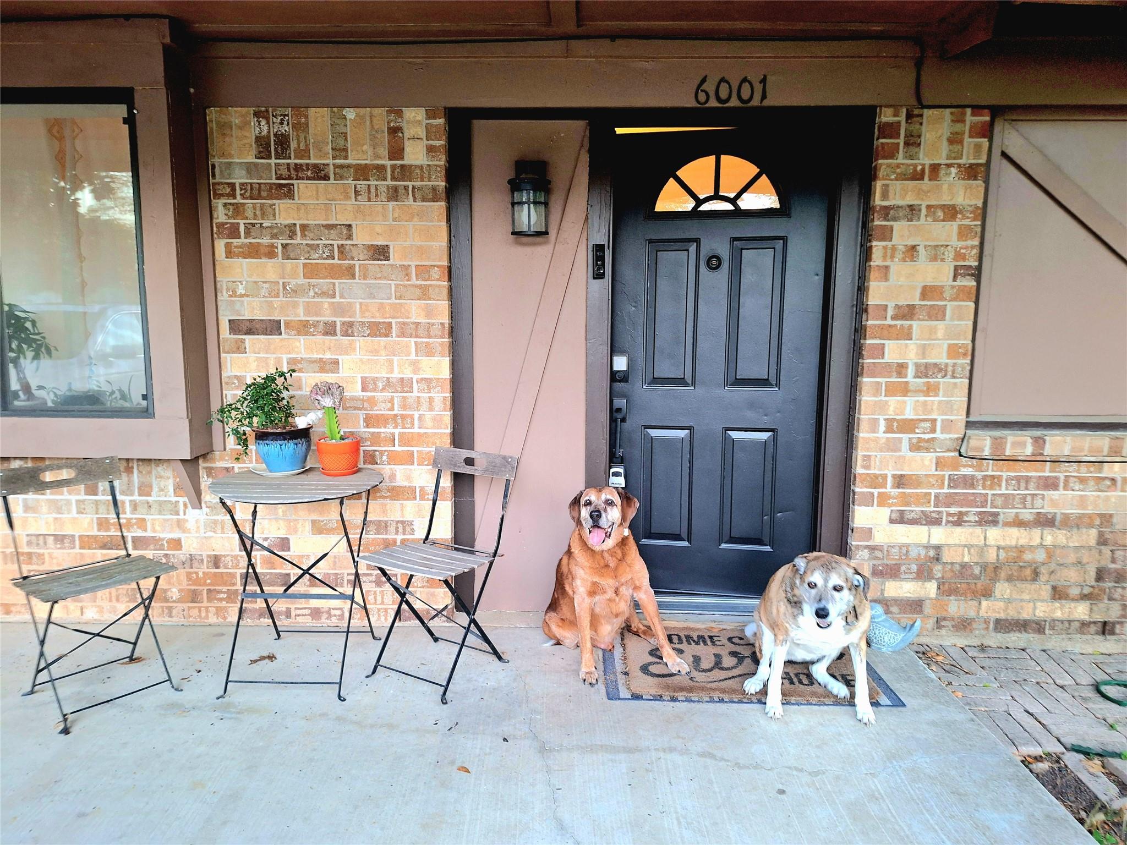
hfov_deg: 73.9
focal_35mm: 23
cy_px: 422
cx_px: 564
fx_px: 749
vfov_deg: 58.9
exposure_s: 1/24
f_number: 1.8
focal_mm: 5.54
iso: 320
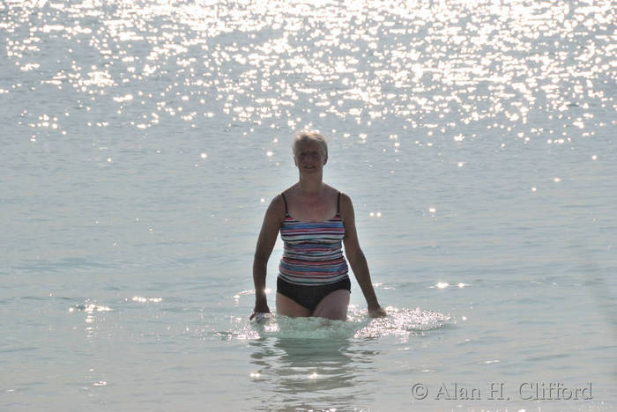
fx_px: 5146
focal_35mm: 300
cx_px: 308
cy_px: 206
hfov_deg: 6.9
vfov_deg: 4.6
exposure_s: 1/4000
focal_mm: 200
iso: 800
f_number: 11
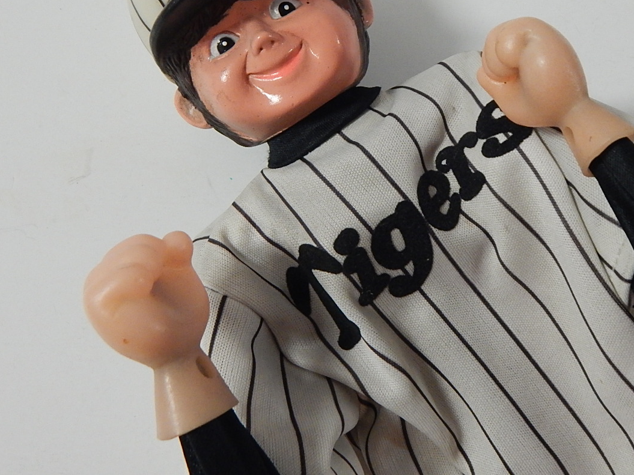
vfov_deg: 30.7
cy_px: 177
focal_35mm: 47
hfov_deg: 40.3
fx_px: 861
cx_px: 369
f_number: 3.2
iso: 400
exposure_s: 1/50
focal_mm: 5.6
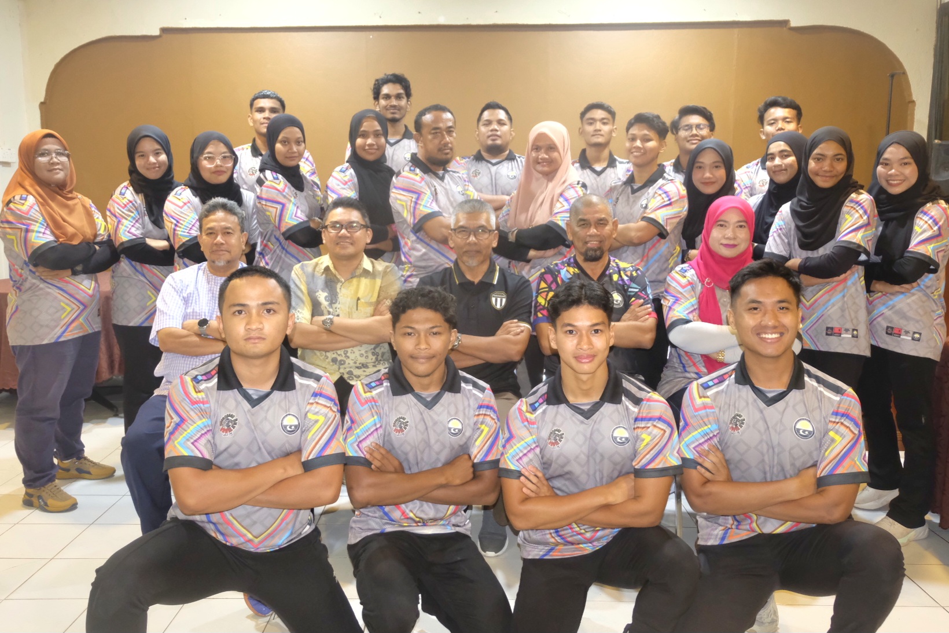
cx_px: 474
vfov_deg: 47.9
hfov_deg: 67.4
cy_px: 316
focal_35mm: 27
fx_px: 712
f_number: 4
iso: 3200
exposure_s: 1/38
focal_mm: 18.2
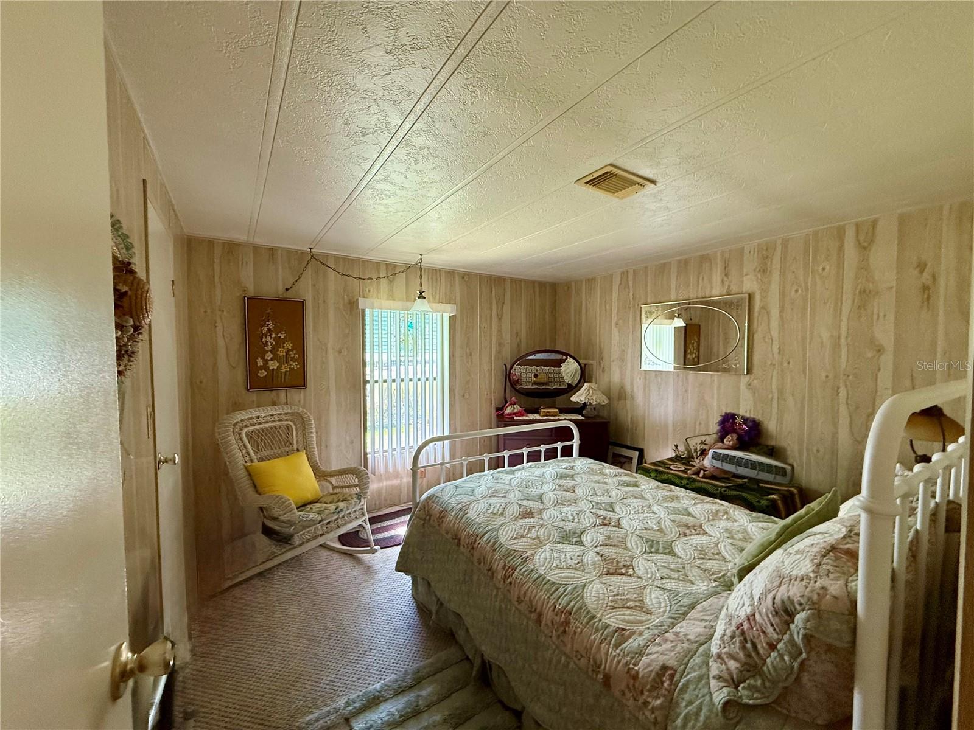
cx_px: 487
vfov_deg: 85.7
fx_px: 394
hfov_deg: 102.1
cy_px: 365
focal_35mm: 14
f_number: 2.2
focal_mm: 2.22
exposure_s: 1/120
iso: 400
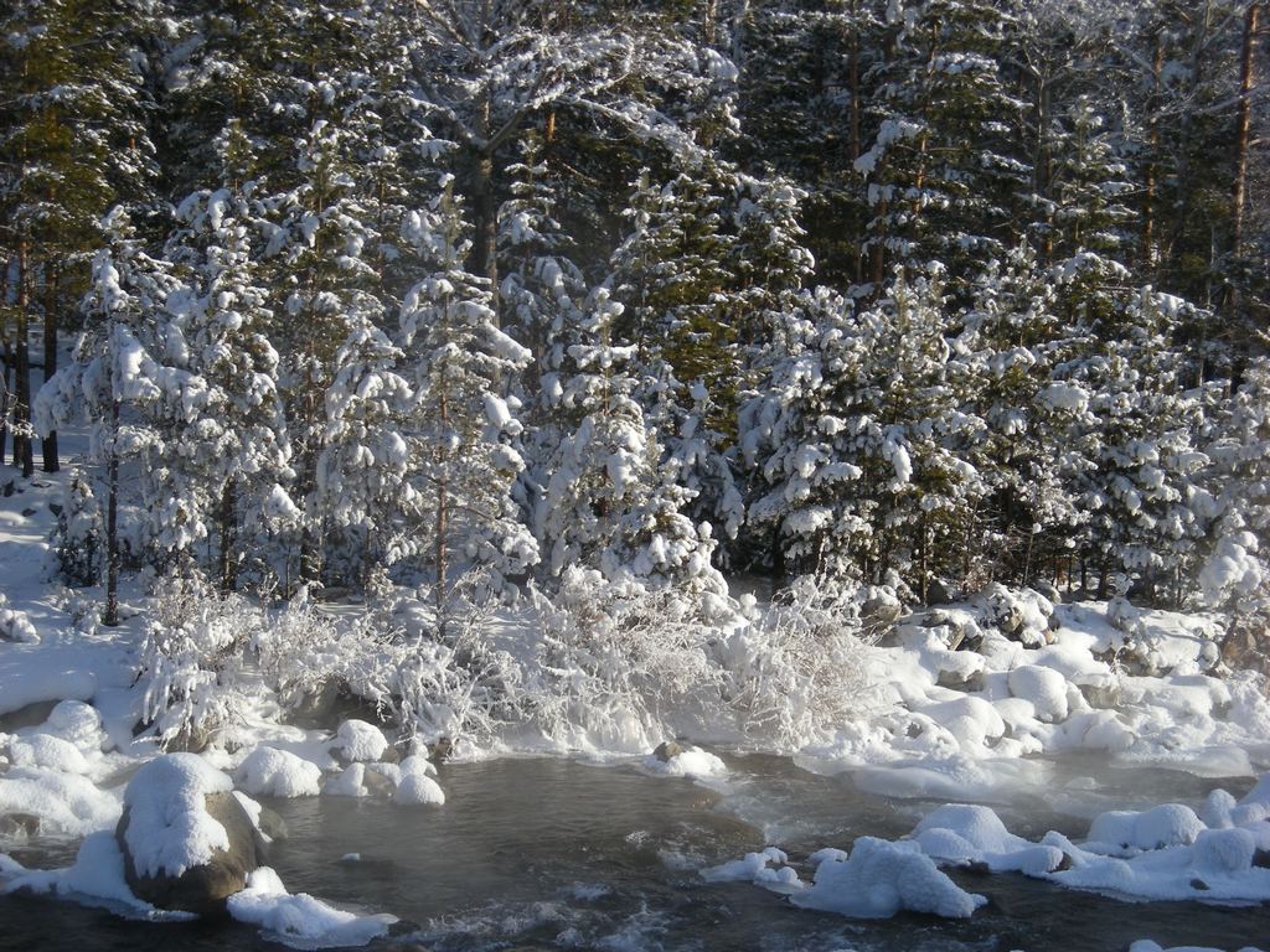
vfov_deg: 19.4
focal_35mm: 76
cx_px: 635
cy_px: 476
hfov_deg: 25.7
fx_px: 2788
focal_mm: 12.3
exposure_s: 1/406
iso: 64
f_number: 3.9
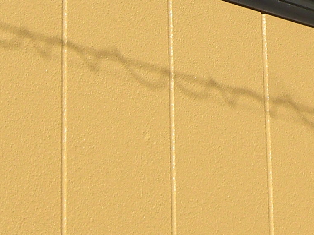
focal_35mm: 183
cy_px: -122
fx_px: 1659
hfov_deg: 10.7
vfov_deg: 7.9
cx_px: 337
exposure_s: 1/320
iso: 80
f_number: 8
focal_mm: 7.9
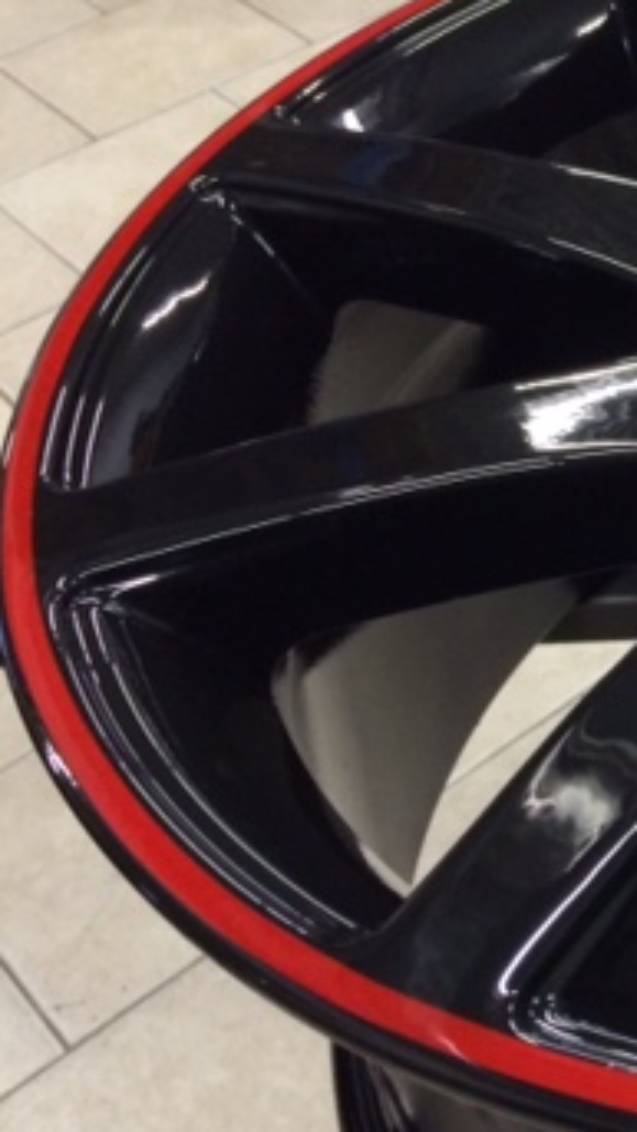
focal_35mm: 59
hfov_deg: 17.6
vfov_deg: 35.4
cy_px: 548
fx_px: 1771
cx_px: 1046
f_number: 2.2
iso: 320
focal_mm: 4.15
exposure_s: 1/24
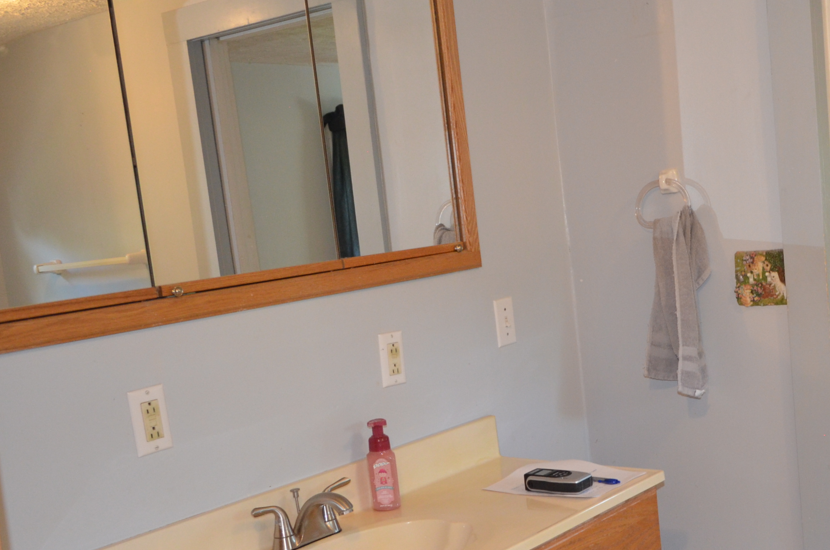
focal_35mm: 46
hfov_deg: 41.9
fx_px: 1058
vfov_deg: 29.0
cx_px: 590
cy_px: 345
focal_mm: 18
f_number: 3.5
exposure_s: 1/60
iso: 1100
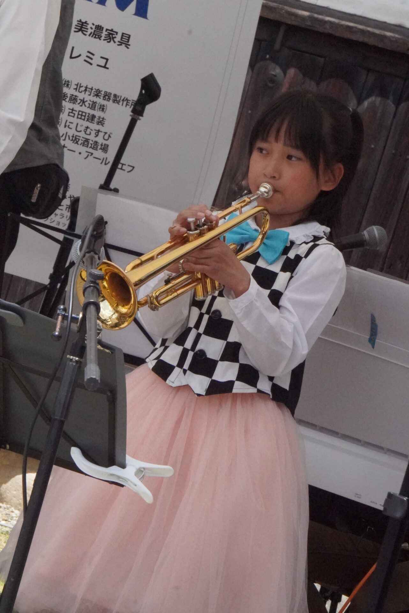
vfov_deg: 7.9
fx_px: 4417
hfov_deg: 5.3
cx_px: 204
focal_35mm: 260
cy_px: 306
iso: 16000
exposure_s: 1/4000
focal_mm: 173
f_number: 22
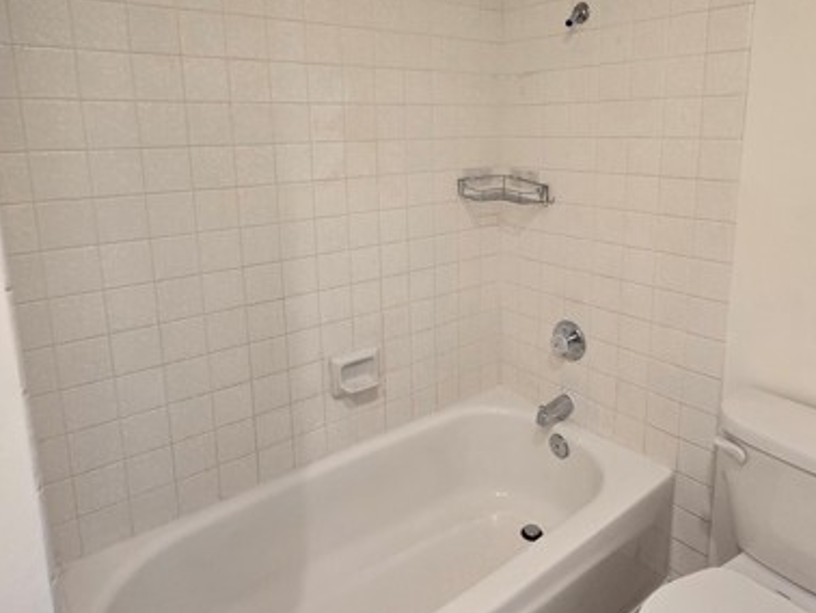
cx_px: 445
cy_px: 227
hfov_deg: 76.2
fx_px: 519
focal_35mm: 22
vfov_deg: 60.3
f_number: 2.2
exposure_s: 1/60
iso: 160
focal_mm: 2.2
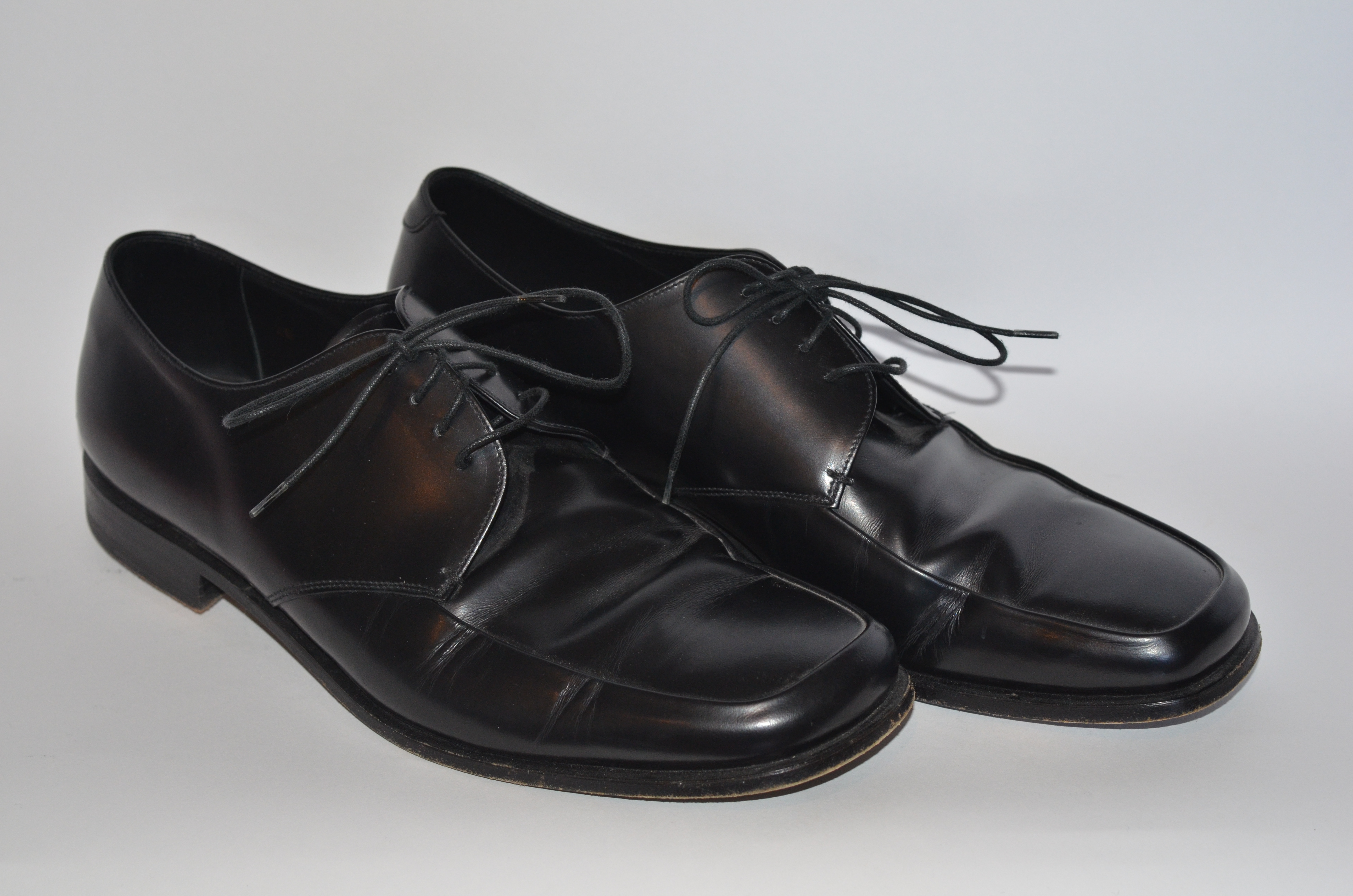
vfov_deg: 18.1
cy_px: 448
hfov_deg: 27.0
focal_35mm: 75
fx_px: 2813
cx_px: 676
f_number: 5.6
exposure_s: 1/60
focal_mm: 50
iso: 800
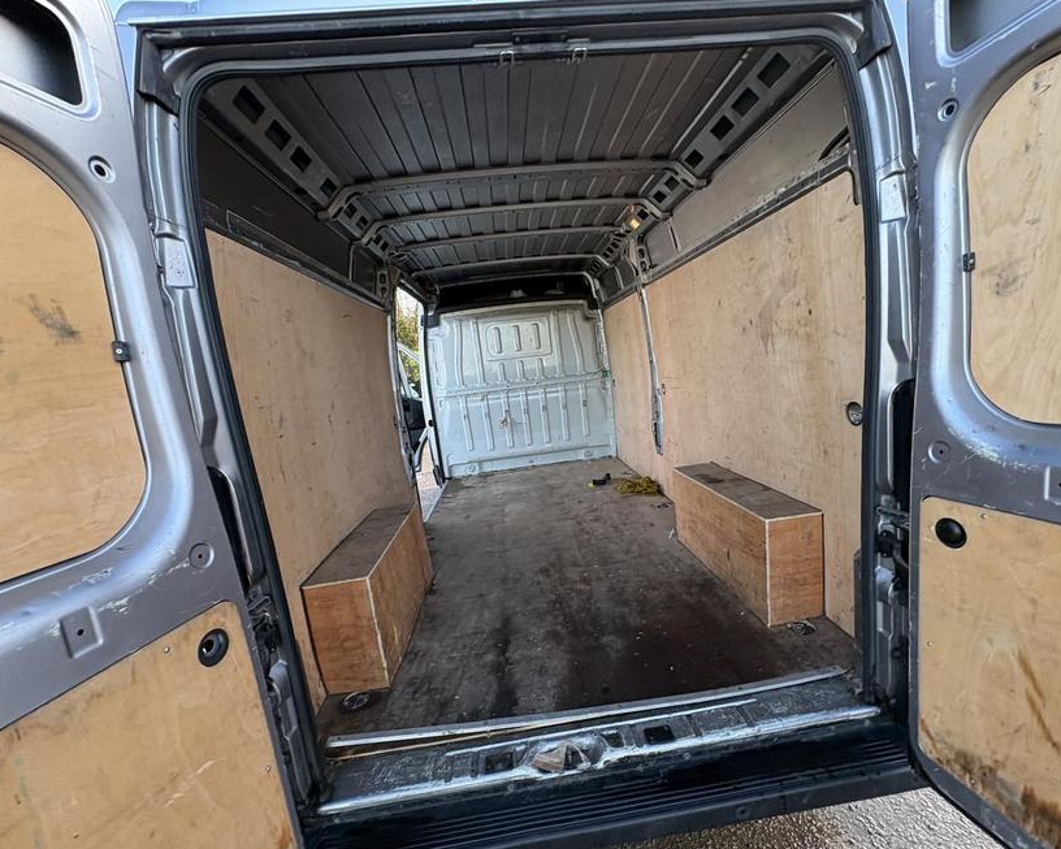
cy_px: 433
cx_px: 549
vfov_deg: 84.0
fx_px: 471
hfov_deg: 96.8
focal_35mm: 15
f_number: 2.2
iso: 80
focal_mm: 2.22
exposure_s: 1/137
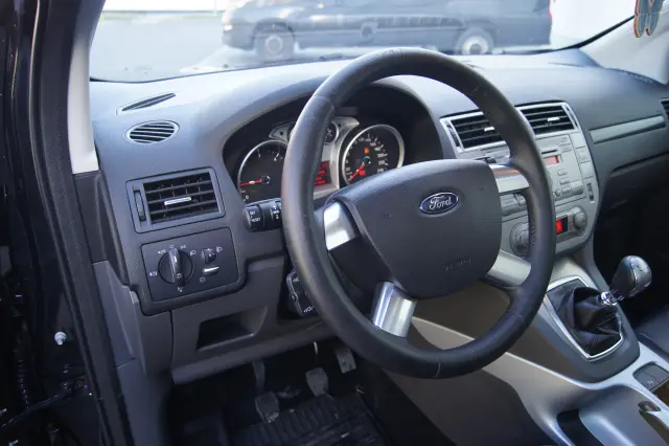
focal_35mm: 27
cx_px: 334
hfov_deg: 67.4
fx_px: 501
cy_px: 223
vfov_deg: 47.9
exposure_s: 1/30
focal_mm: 18
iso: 125
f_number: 3.5
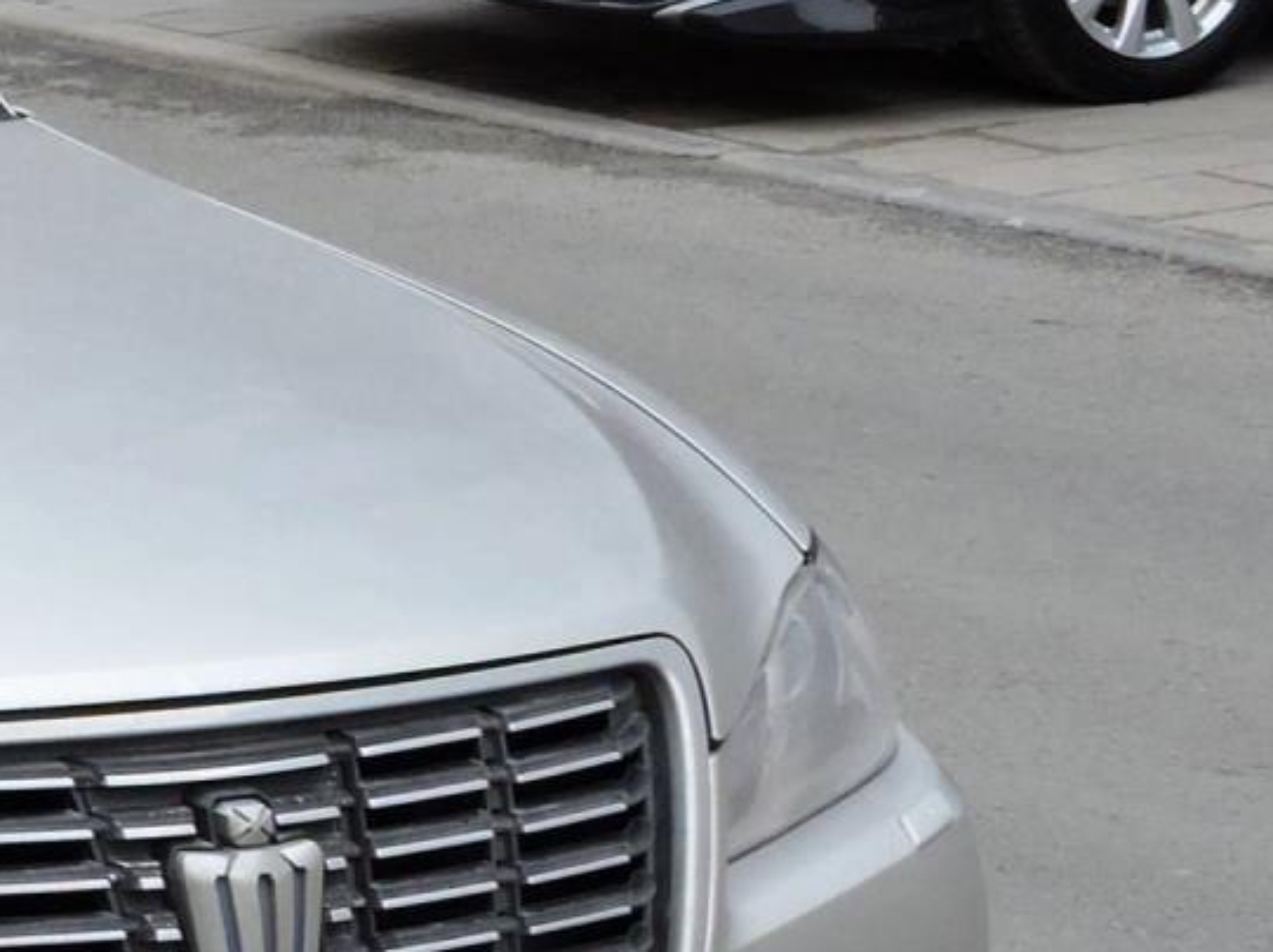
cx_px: -699
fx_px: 6799
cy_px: 235
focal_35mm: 185
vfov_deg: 8.0
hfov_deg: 10.3
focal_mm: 9
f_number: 4
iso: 100
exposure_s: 1/80
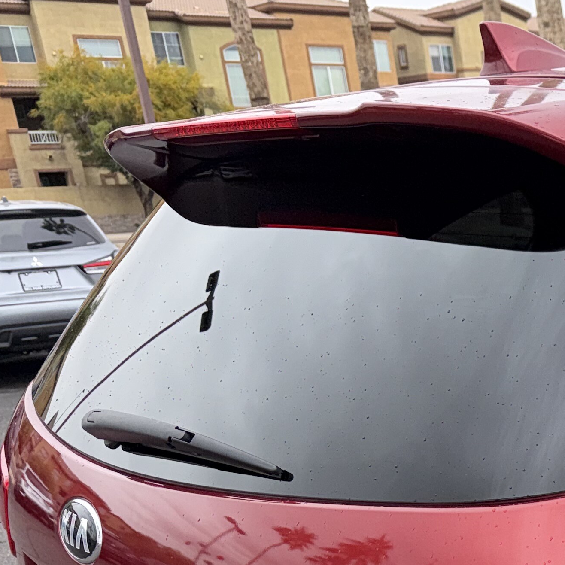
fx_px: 1200
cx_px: 801
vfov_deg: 24.4
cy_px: 646
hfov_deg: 22.6
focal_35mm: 65
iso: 50
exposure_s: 1/1261
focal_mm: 6.76
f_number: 1.78
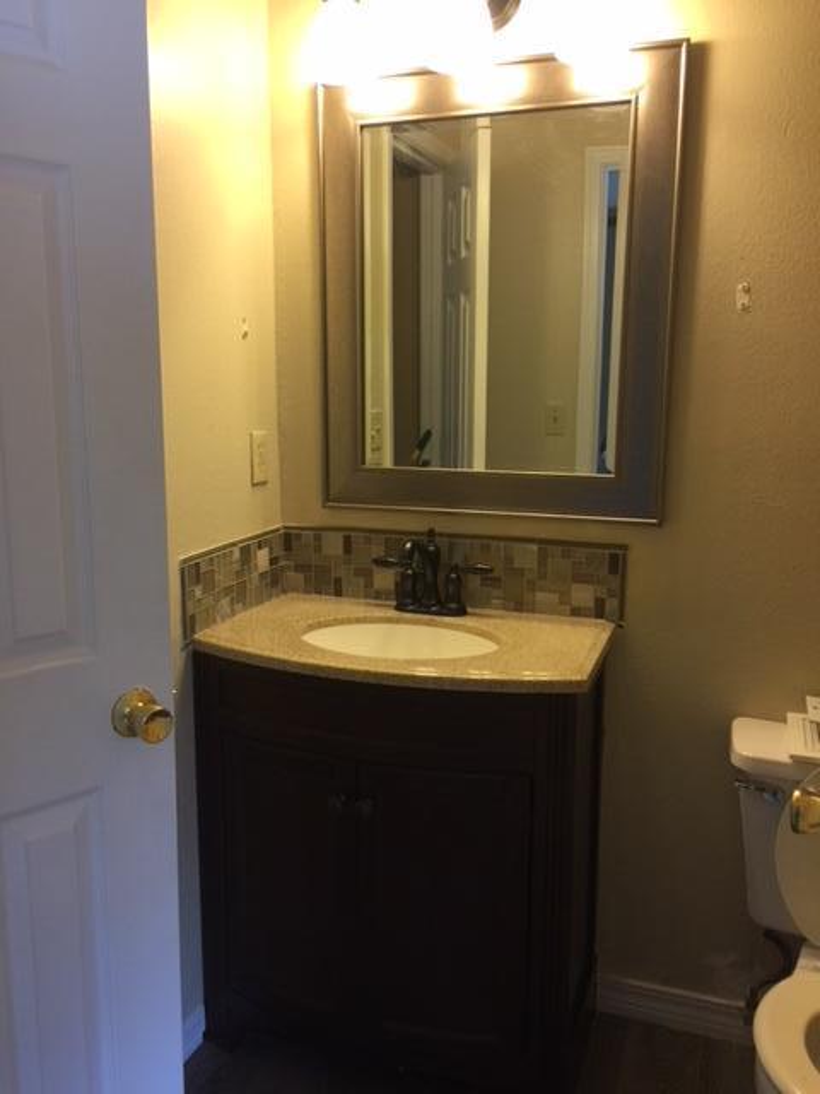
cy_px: 547
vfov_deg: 61.7
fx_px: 916
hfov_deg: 48.2
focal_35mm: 29
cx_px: 410
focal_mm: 4.15
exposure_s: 1/30
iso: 50
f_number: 2.2
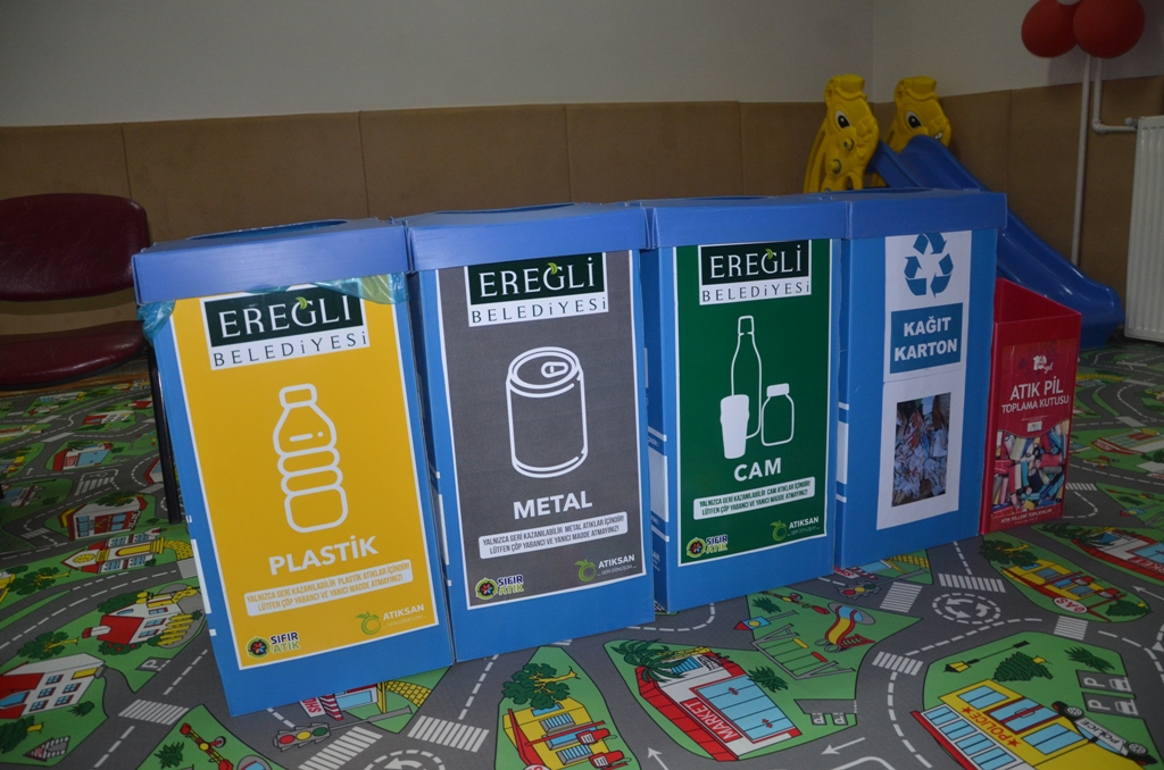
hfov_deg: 67.5
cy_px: 385
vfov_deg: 47.7
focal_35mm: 27
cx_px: 582
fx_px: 871
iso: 800
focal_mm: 18
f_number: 3.5
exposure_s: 1/60
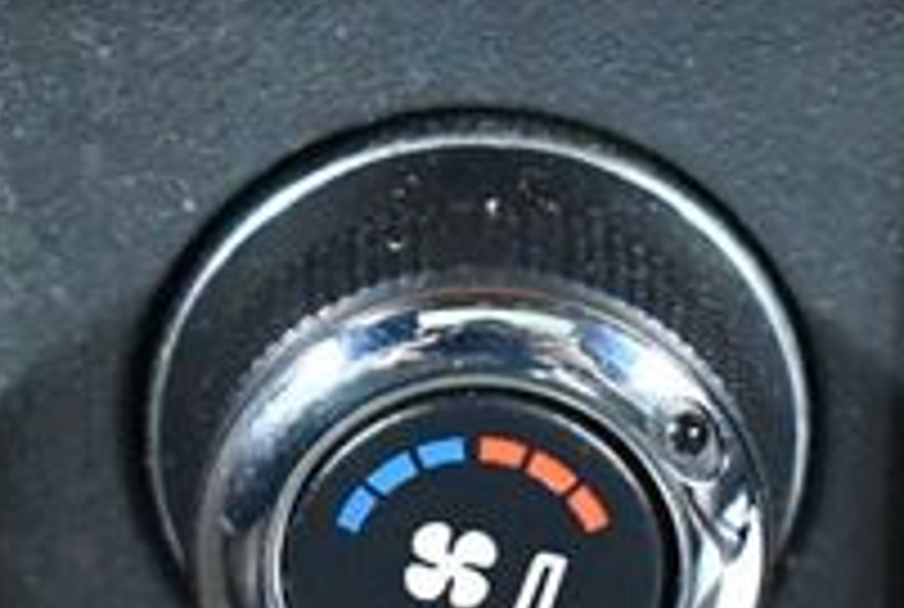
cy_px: 459
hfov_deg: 9.0
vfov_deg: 6.0
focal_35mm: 229
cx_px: 441
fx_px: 5763
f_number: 4.8
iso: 10000
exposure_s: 1/60
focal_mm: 36
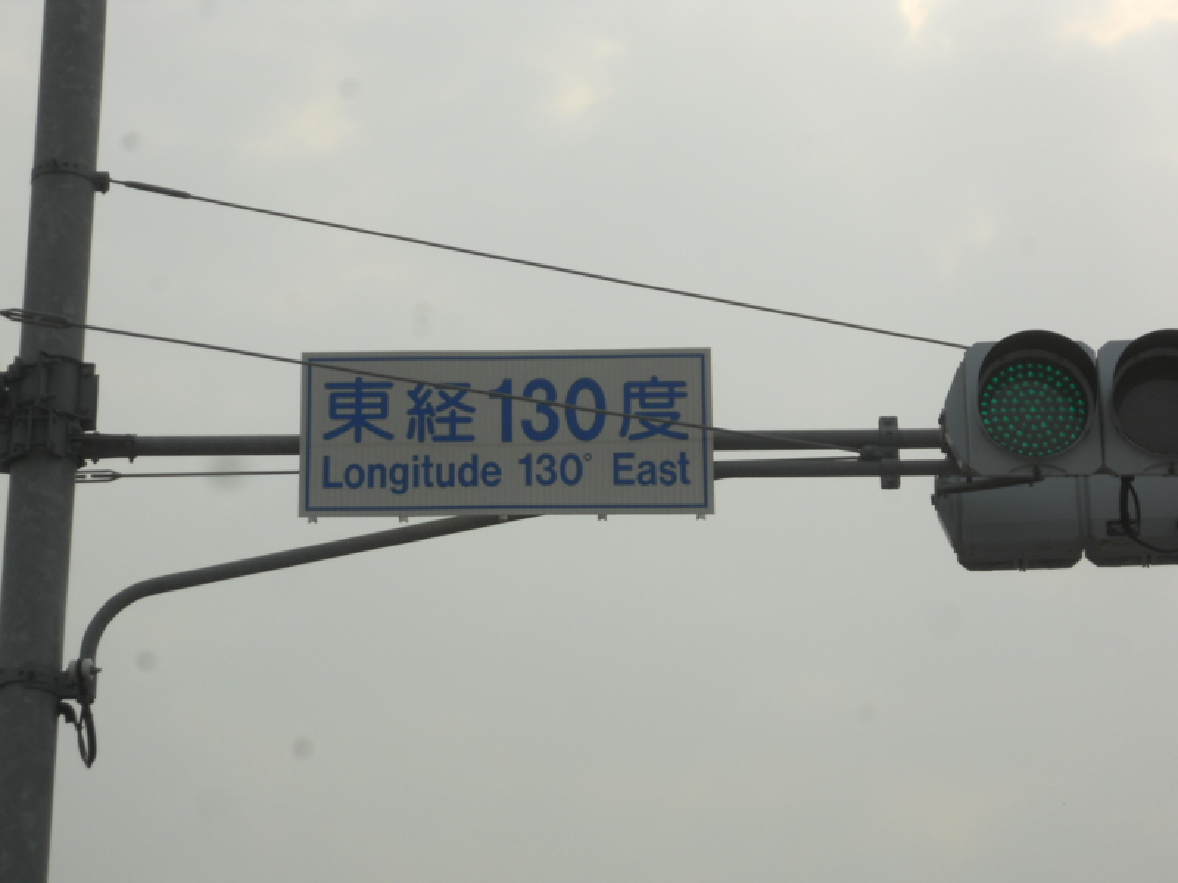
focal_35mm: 113
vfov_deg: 13.1
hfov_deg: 17.4
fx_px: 3845
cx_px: 589
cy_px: 442
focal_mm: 20.3
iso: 80
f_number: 5.9
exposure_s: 1/500
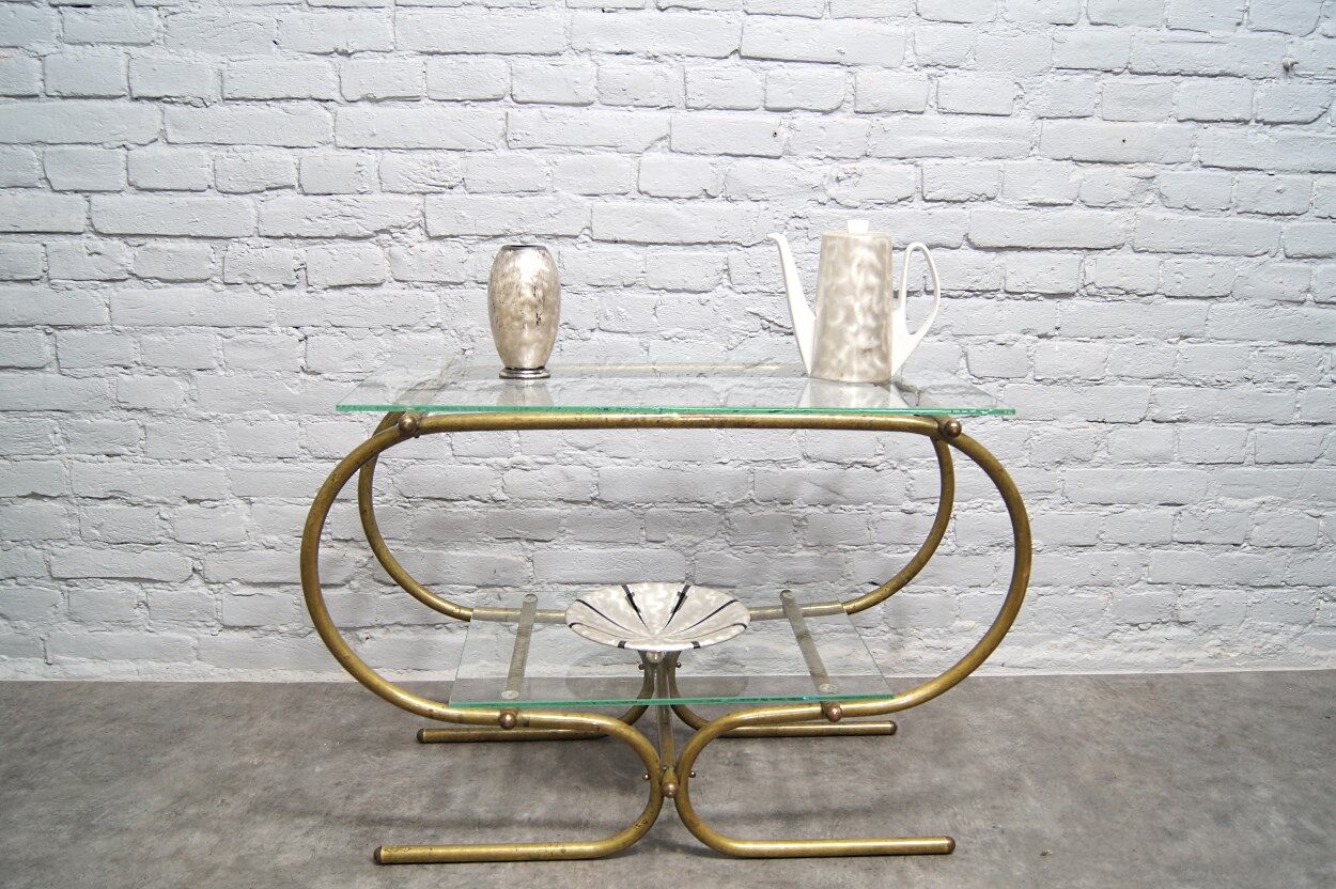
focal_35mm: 30
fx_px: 1113
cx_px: 668
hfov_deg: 62.0
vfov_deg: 43.6
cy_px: 444
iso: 400
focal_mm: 20
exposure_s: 1/40
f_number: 4
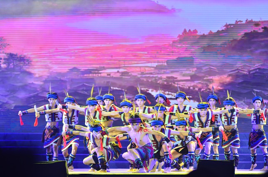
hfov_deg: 17.1
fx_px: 891
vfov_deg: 11.4
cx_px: 134
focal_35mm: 120
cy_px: 88
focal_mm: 80
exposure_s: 1/250
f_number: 3.5
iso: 320
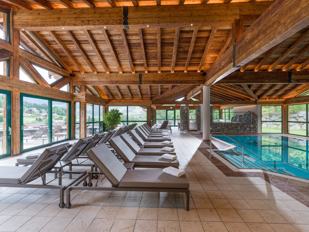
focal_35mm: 16
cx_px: 154
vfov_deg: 78.1
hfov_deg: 94.5
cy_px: 116
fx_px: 143
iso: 400
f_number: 8
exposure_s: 1/20
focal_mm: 21
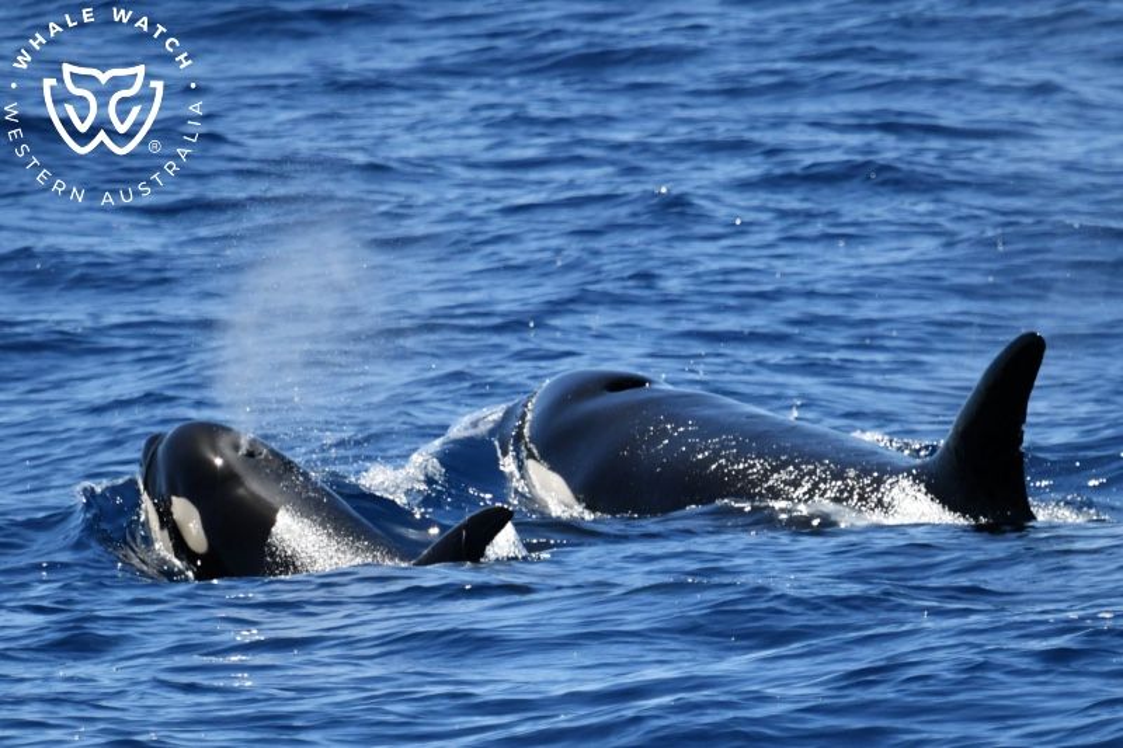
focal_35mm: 600
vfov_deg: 2.3
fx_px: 18712
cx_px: 562
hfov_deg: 3.4
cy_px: 374
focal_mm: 600
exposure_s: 1/8000
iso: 1100
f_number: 6.3
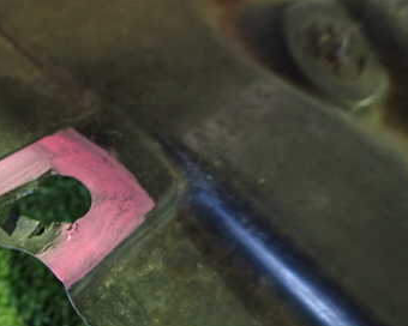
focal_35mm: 43
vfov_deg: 34.5
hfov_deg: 40.7
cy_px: 221
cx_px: 67
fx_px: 519
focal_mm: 4.5
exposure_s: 1/30
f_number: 2
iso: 800
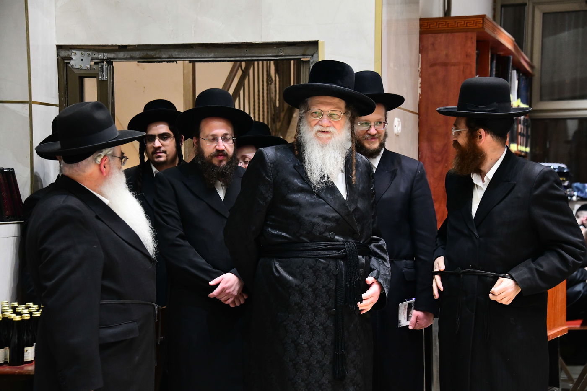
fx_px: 1337
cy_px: 196
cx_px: 294
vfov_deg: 16.6
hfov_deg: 24.8
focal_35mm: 82
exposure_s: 1/125
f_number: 5.6
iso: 4000
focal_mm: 82
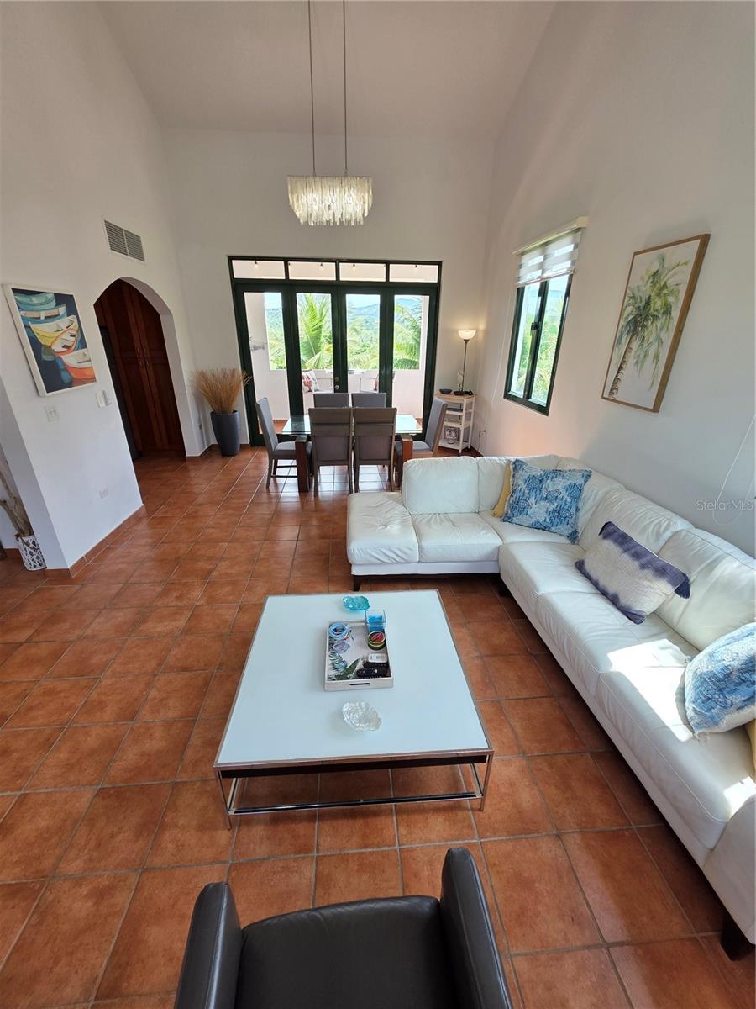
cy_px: 504
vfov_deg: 106.2
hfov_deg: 89.9
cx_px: 378
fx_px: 379
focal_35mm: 13
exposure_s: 1/159
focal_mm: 2.2
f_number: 1.9
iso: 40
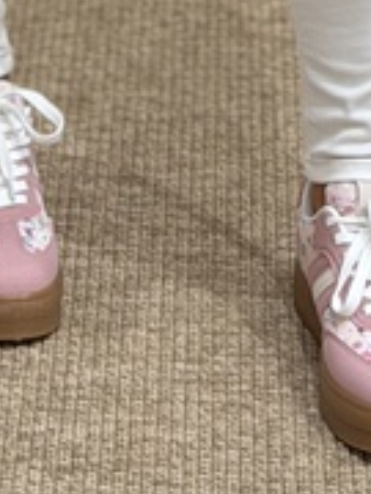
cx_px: 102
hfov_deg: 5.5
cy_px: -829
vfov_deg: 6.8
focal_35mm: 269
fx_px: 3844
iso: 50
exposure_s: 1/100
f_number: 1.78
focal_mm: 6.76
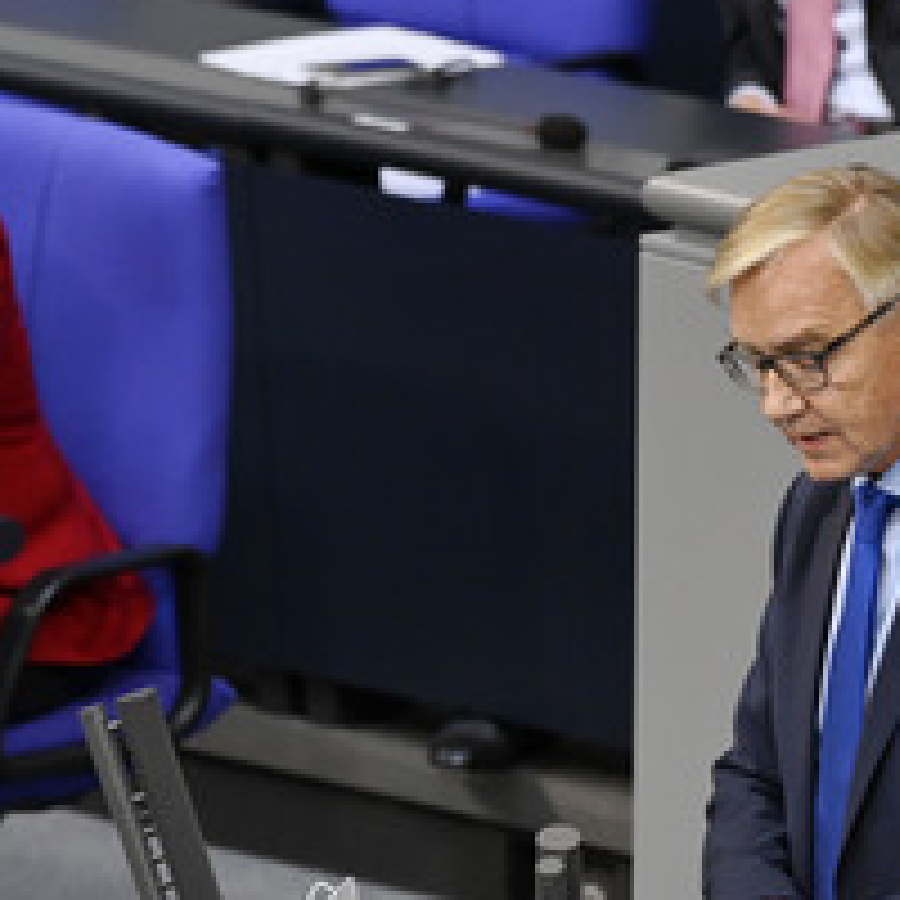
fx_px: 15237
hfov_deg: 3.4
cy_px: 536
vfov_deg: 3.4
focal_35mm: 518
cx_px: 398
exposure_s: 1/320
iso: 5000
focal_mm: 270
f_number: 5.6
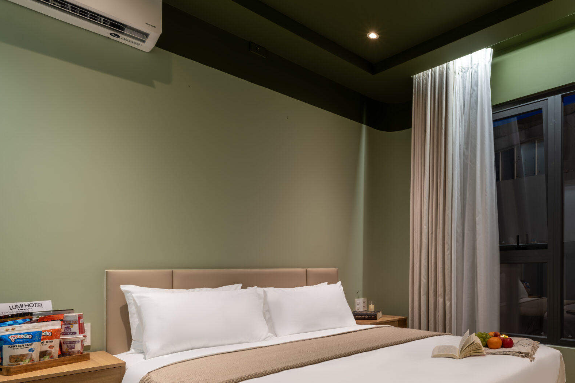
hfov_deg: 64.3
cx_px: 446
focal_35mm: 26
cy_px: 278
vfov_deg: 48.0
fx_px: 415
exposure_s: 1/2
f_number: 8
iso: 100
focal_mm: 16
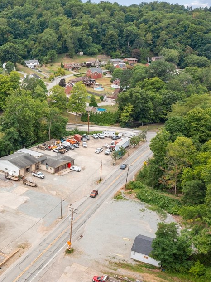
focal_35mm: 47
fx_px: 382
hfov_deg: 28.4
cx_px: -14
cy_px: 131
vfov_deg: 40.4
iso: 100
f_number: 5
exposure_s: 1/200
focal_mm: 10.26
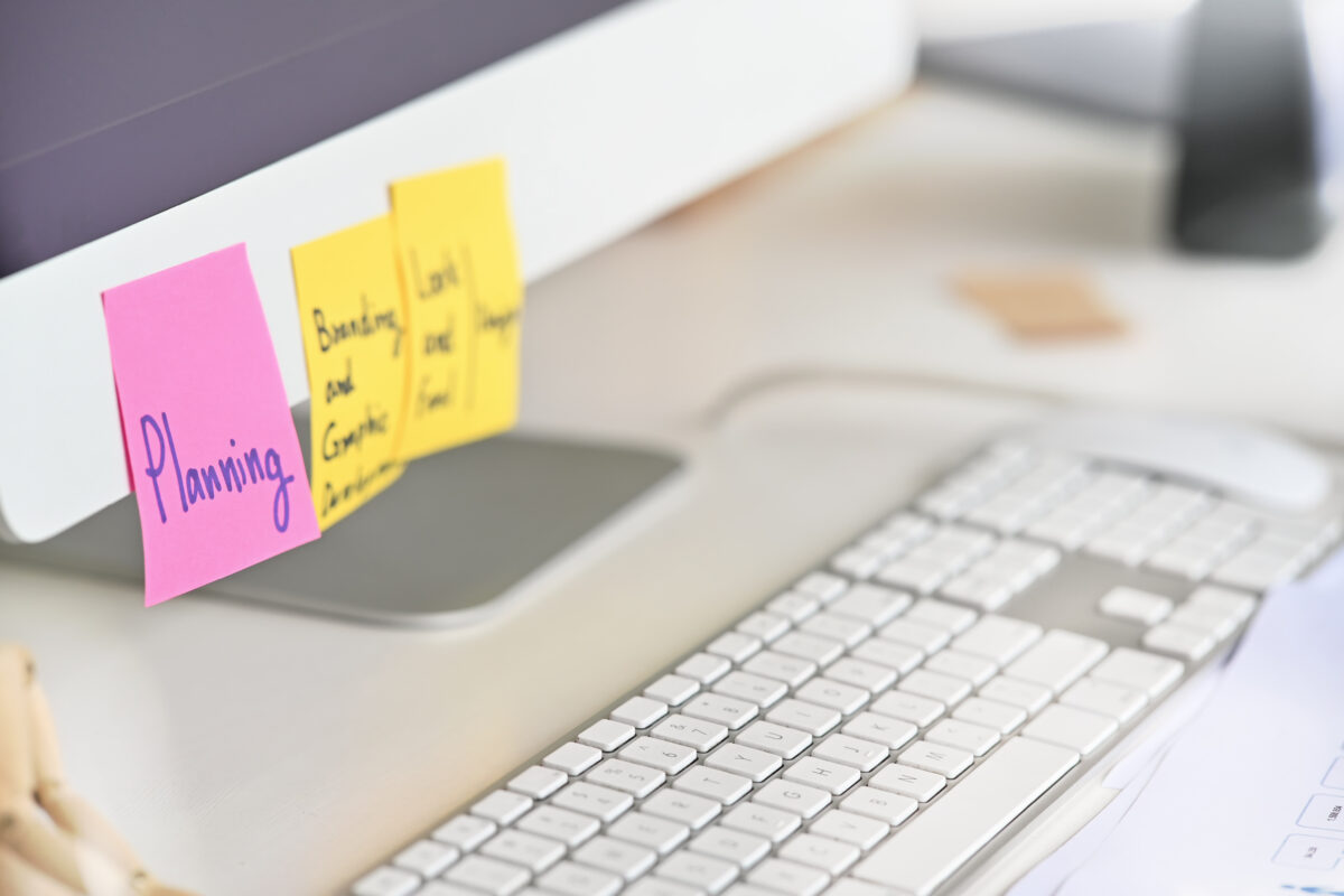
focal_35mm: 105
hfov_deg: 19.5
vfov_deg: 13.0
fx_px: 3920
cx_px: 672
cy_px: 448
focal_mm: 105
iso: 640
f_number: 4
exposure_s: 1/800
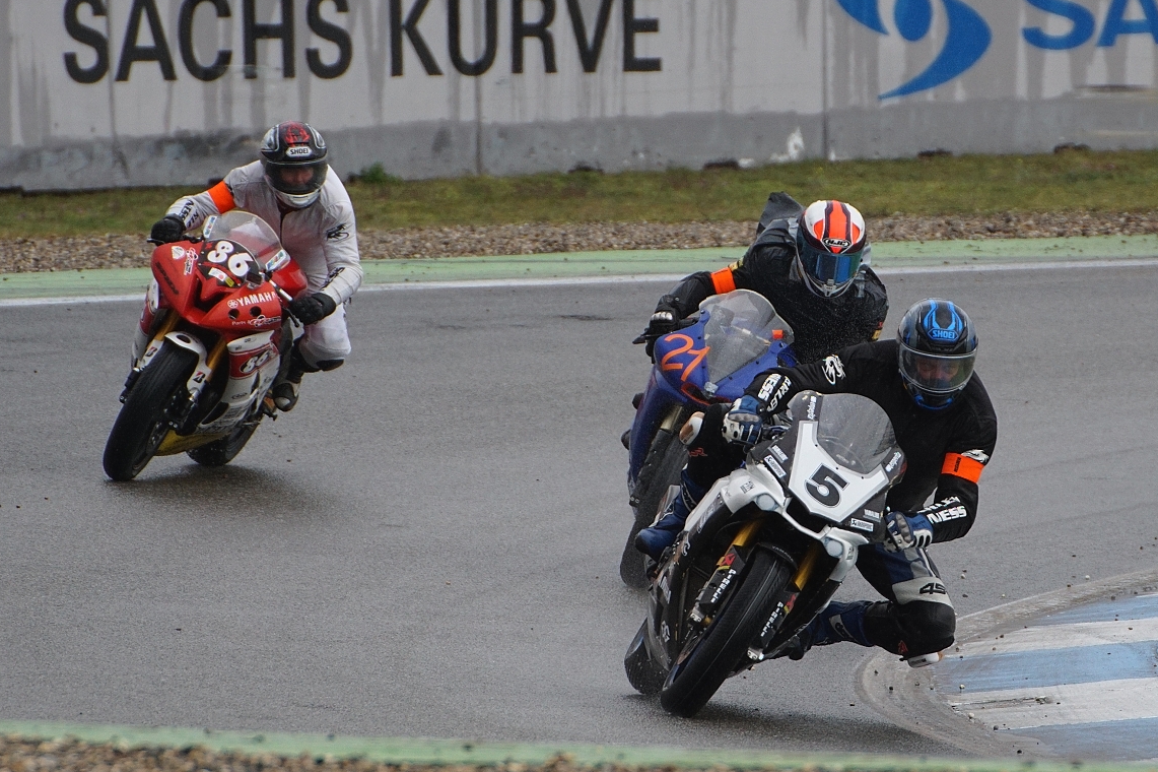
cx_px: 588
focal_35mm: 505
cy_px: 400
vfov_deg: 2.7
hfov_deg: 4.1
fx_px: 16239
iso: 500
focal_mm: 300
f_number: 6.3
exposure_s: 1/800
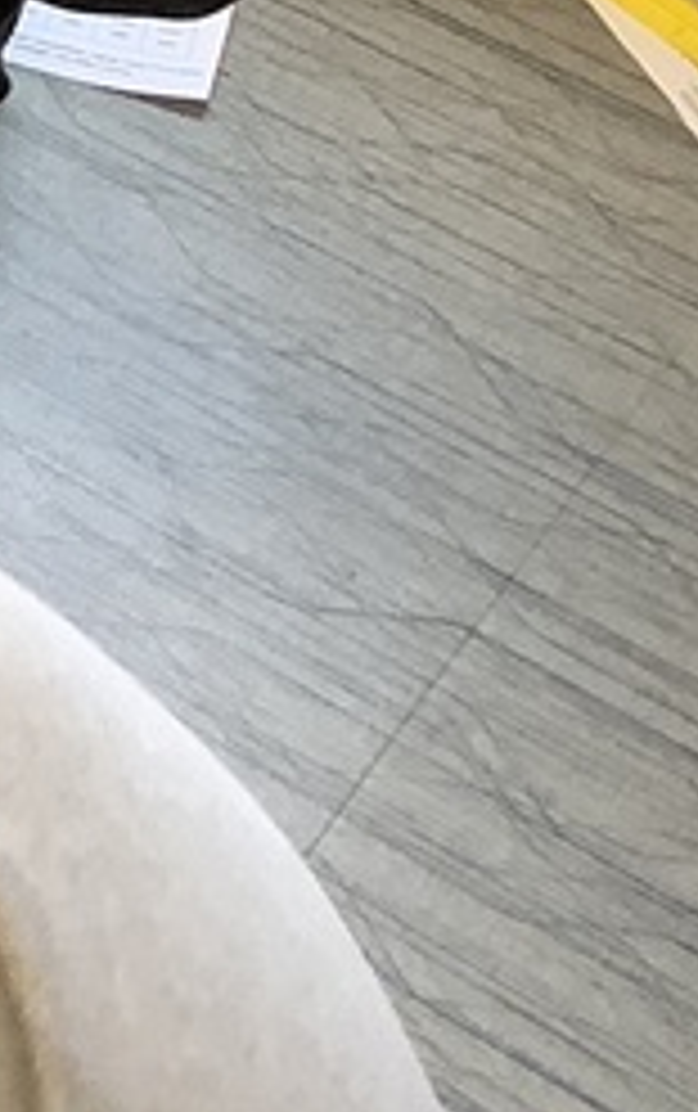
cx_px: -1355
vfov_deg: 14.8
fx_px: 4127
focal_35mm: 136
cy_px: -252
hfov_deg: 8.3
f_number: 2.4
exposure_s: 1/60
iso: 80
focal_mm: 3.3
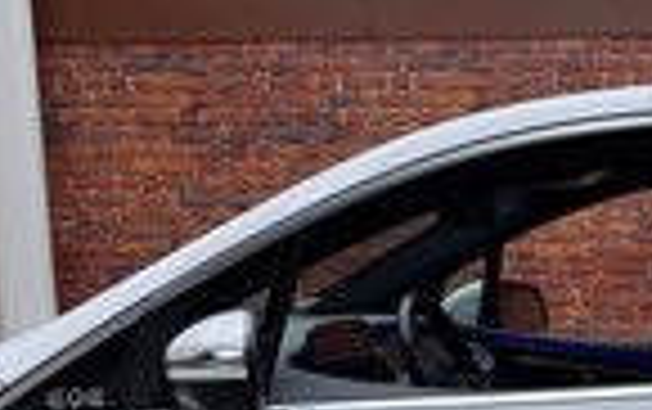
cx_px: 710
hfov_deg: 17.9
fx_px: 1992
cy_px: 748
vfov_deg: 10.9
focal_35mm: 112
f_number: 1.78
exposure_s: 1/209
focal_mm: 6.76
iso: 64
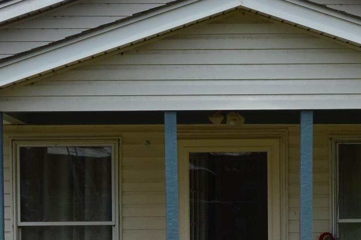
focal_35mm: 150
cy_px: 226
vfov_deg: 9.1
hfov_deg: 13.7
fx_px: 1503
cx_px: 220
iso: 100
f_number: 8
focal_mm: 26
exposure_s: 1/250
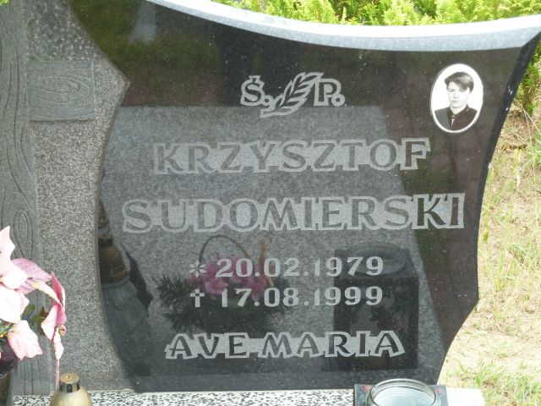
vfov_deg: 15.4
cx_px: 270
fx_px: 1500
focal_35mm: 96
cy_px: 203
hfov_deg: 20.4
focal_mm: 15.8
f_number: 4.3
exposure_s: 1/40
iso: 125
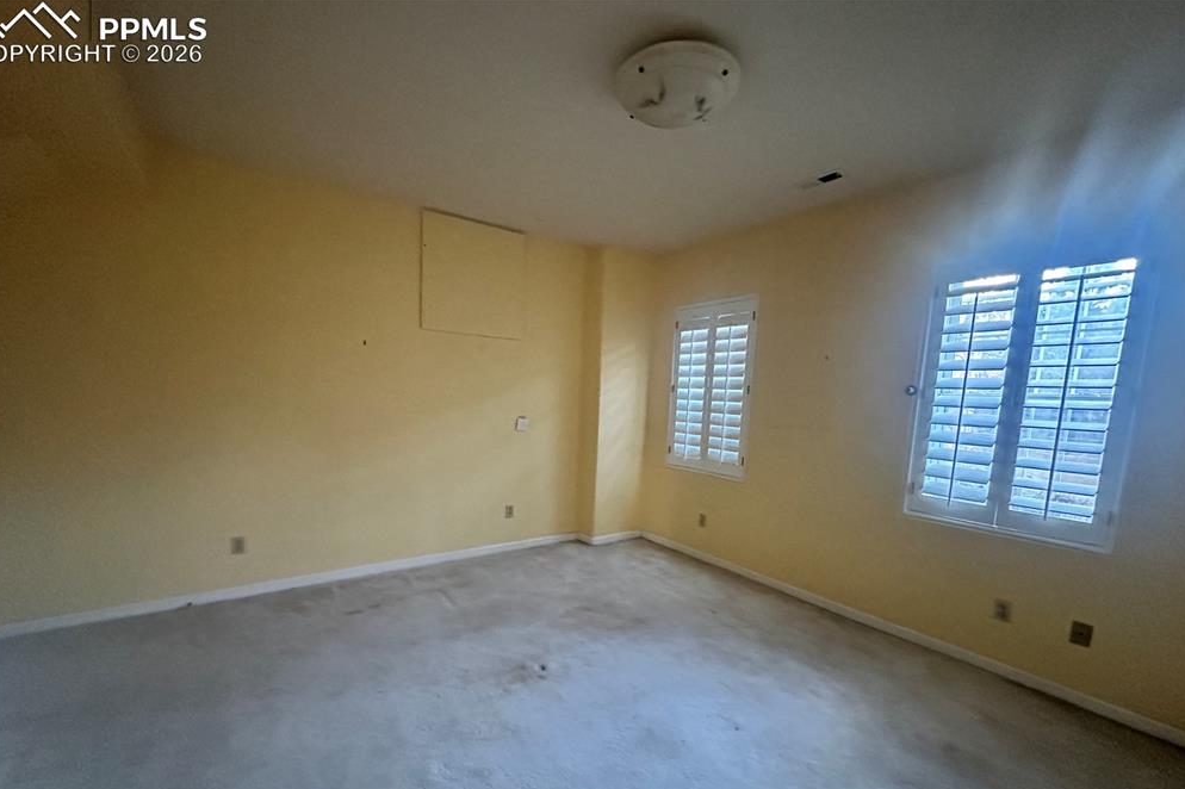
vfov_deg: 76.8
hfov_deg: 100.4
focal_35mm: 15
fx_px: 494
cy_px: 453
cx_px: 578
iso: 1000
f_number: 2.2
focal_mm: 2.22
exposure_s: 1/60
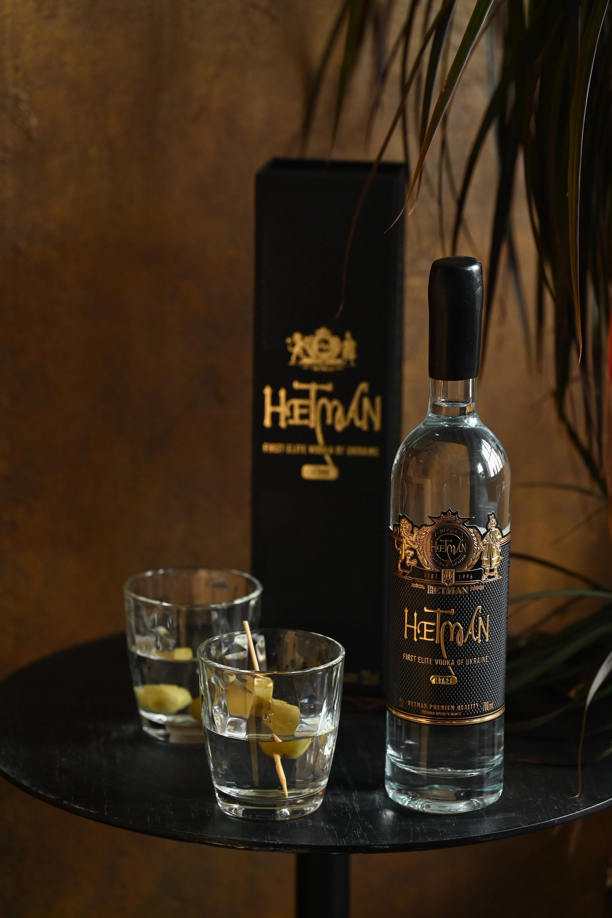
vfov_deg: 19.5
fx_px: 2677
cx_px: 306
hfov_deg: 13.0
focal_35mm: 105
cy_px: 459
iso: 1600
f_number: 4
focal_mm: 105
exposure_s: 1/250
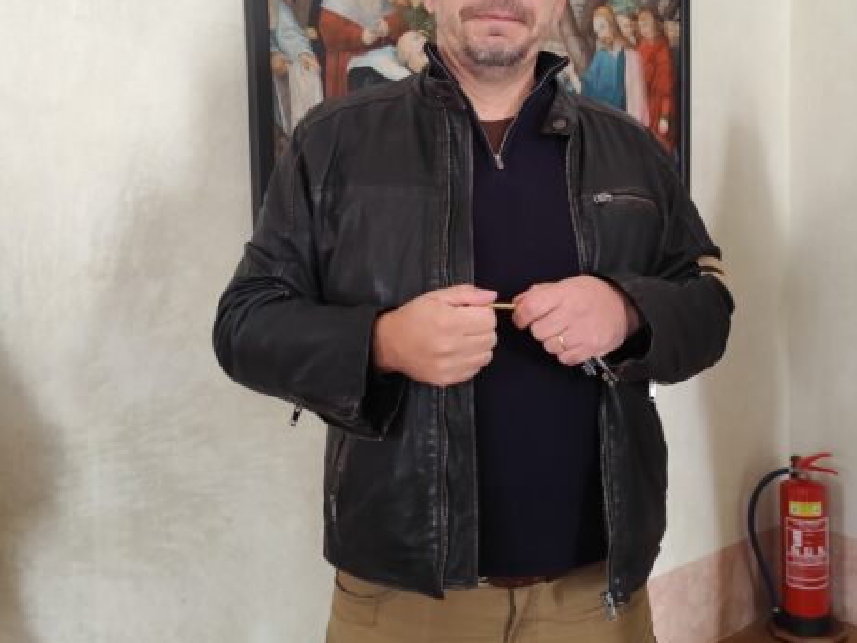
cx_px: 512
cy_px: 256
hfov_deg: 53.6
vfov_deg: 41.6
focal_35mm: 34
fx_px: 842
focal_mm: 6.19
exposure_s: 1/50
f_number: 1.65
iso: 1250
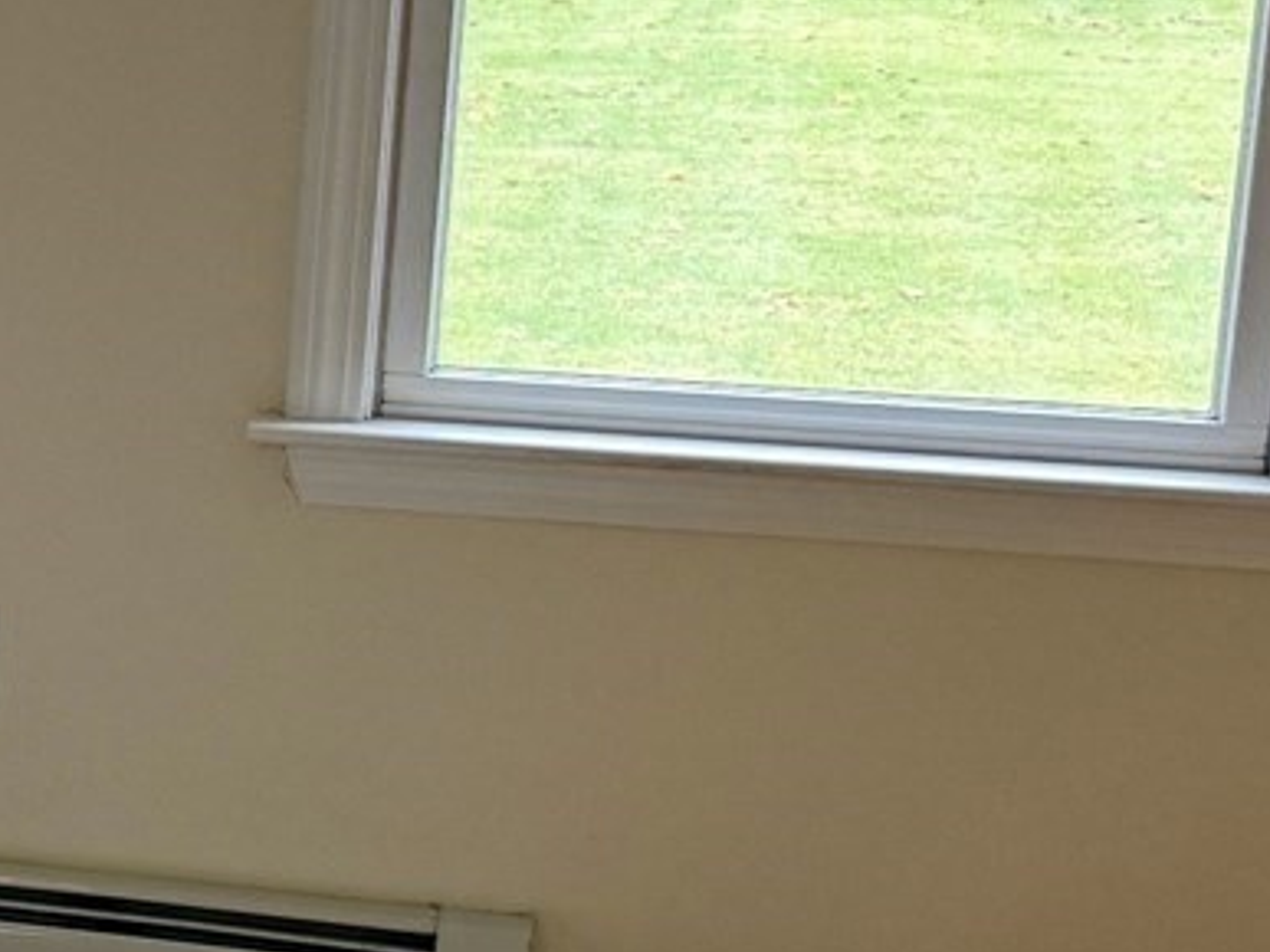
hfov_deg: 12.7
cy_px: 499
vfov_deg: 11.7
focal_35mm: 127
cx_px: -1608
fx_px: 4658
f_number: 1.78
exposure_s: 1/60
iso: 125
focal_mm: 6.76
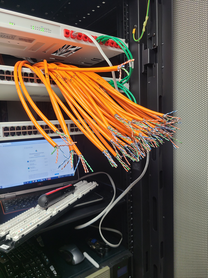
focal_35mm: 26
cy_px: 139
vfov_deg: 67.3
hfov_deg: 53.1
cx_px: 104
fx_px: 208
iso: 80
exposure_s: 1/59
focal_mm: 5.4
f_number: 1.8
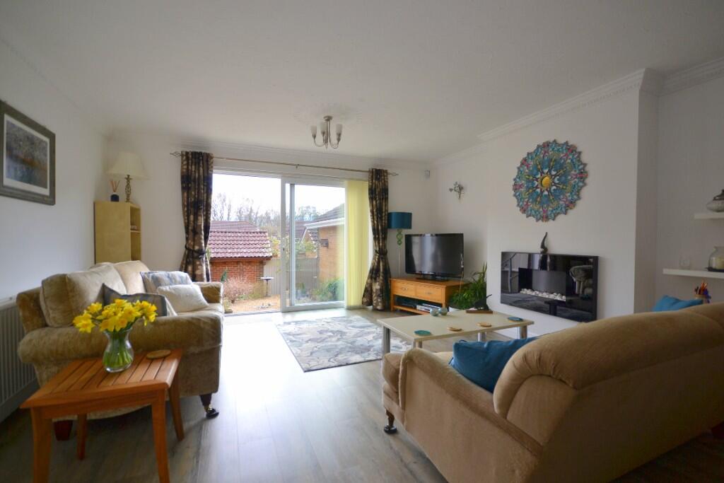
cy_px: 242
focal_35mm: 15
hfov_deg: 100.4
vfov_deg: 77.3
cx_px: 362
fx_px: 302
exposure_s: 1/125
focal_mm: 10
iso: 140
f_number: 5.6
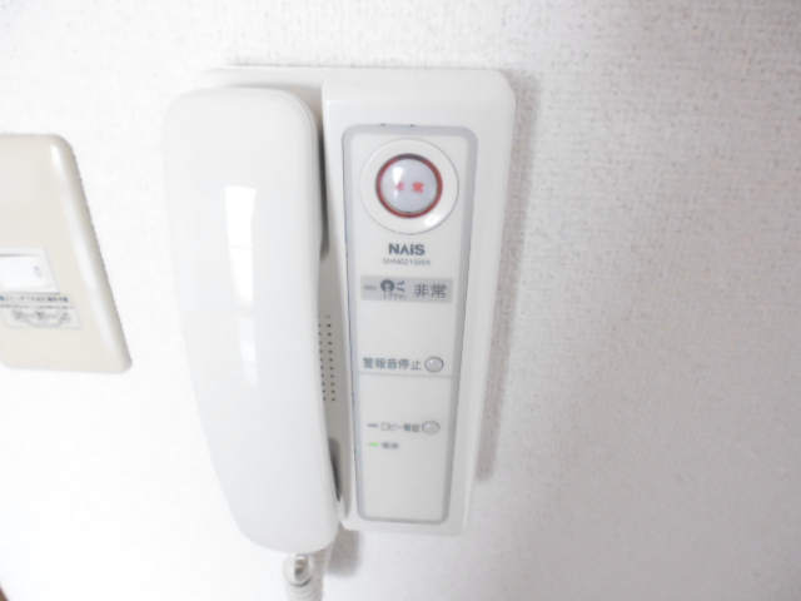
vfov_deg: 56.8
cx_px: 400
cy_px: 300
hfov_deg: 71.6
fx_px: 555
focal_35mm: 24
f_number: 2.8
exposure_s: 1/40
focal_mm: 4.3
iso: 800
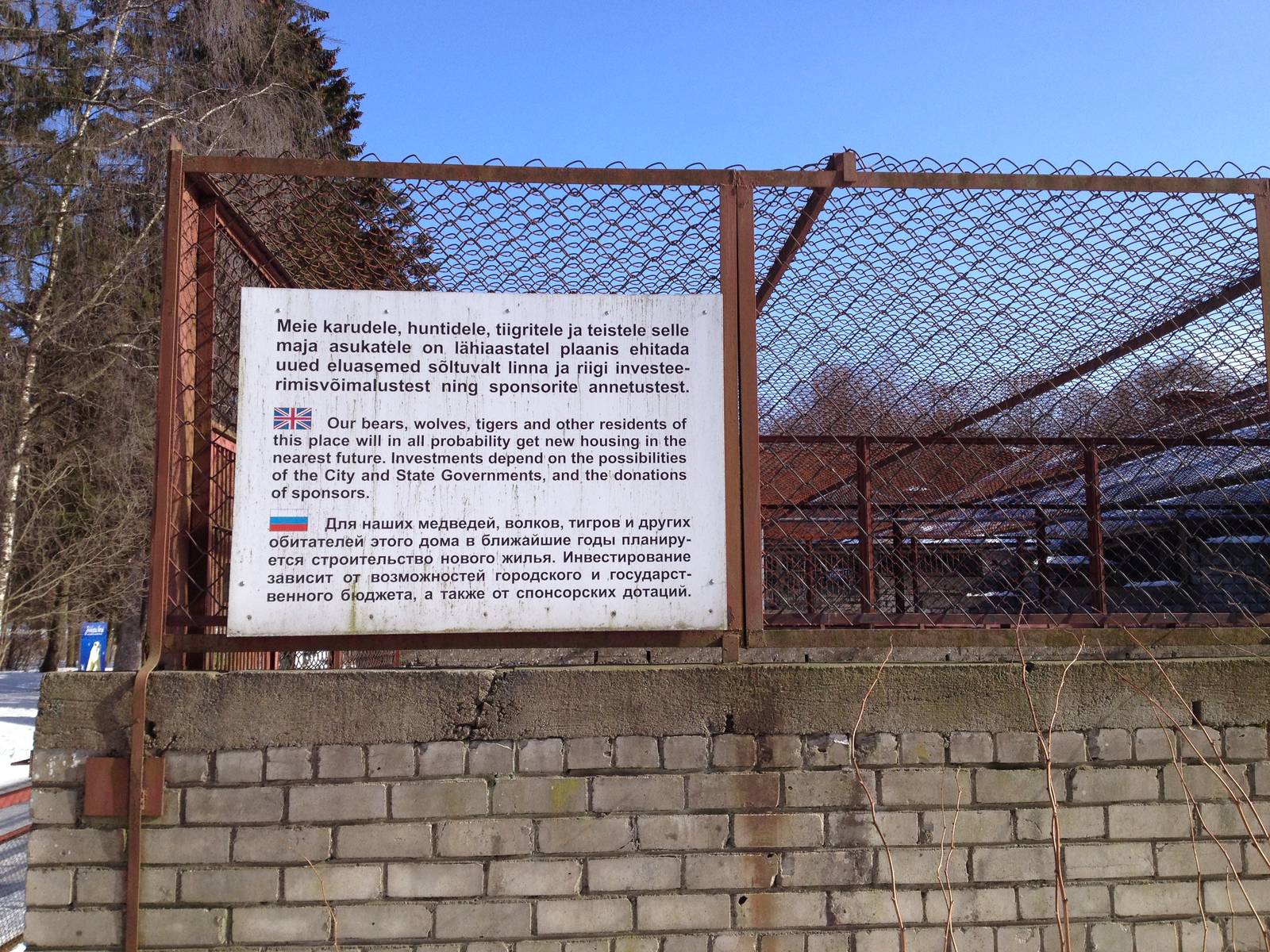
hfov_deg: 52.6
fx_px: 1284
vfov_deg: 40.7
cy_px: 476
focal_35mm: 35
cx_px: 635
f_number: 2.4
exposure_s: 1/1104
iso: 50
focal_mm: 4.28
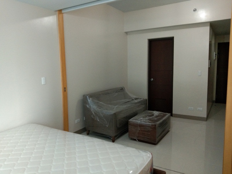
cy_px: 87
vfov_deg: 45.4
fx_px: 208
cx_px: 116
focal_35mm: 31
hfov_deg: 58.4
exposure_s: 1/25
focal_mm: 3.69
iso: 250
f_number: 2.2
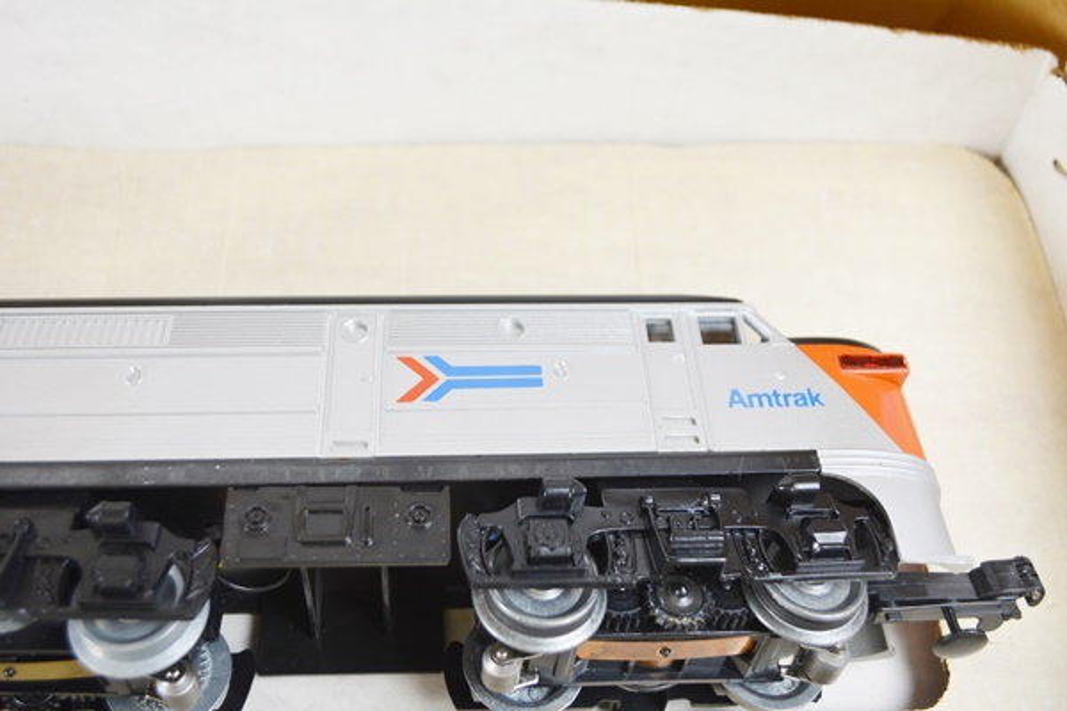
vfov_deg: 36.9
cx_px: 534
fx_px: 1067
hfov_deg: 53.1
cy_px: 356
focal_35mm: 36
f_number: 5
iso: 400
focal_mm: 24
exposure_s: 1/100
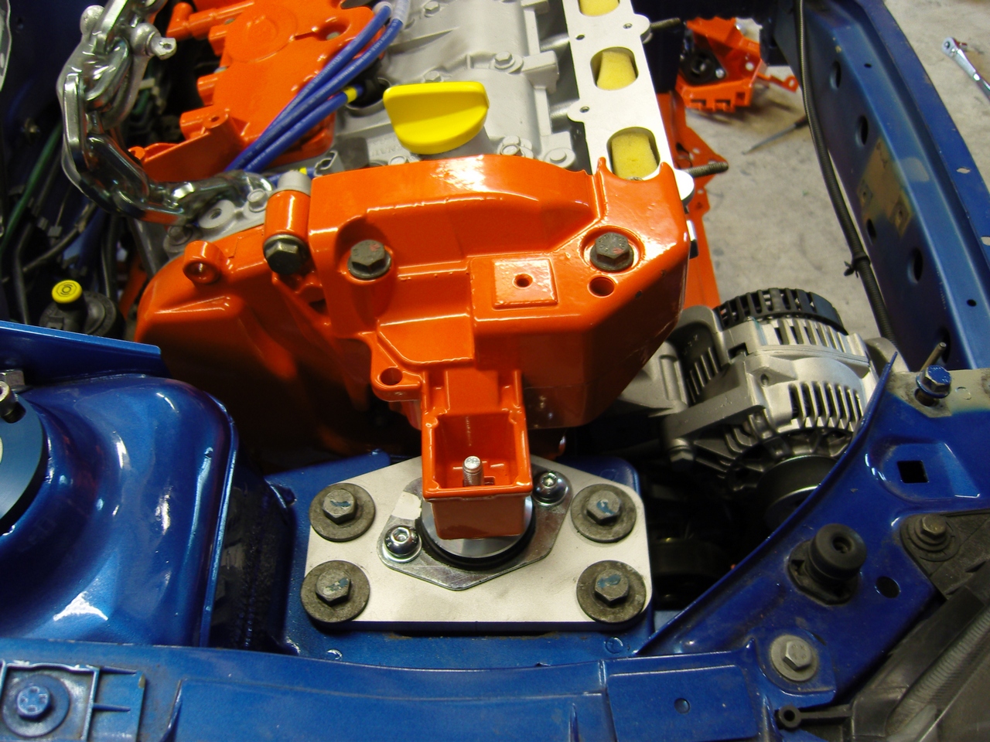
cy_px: 371
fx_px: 972
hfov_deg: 54.0
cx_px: 495
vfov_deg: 41.8
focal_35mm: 34
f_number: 2.8
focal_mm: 7.3
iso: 125
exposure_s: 1/40
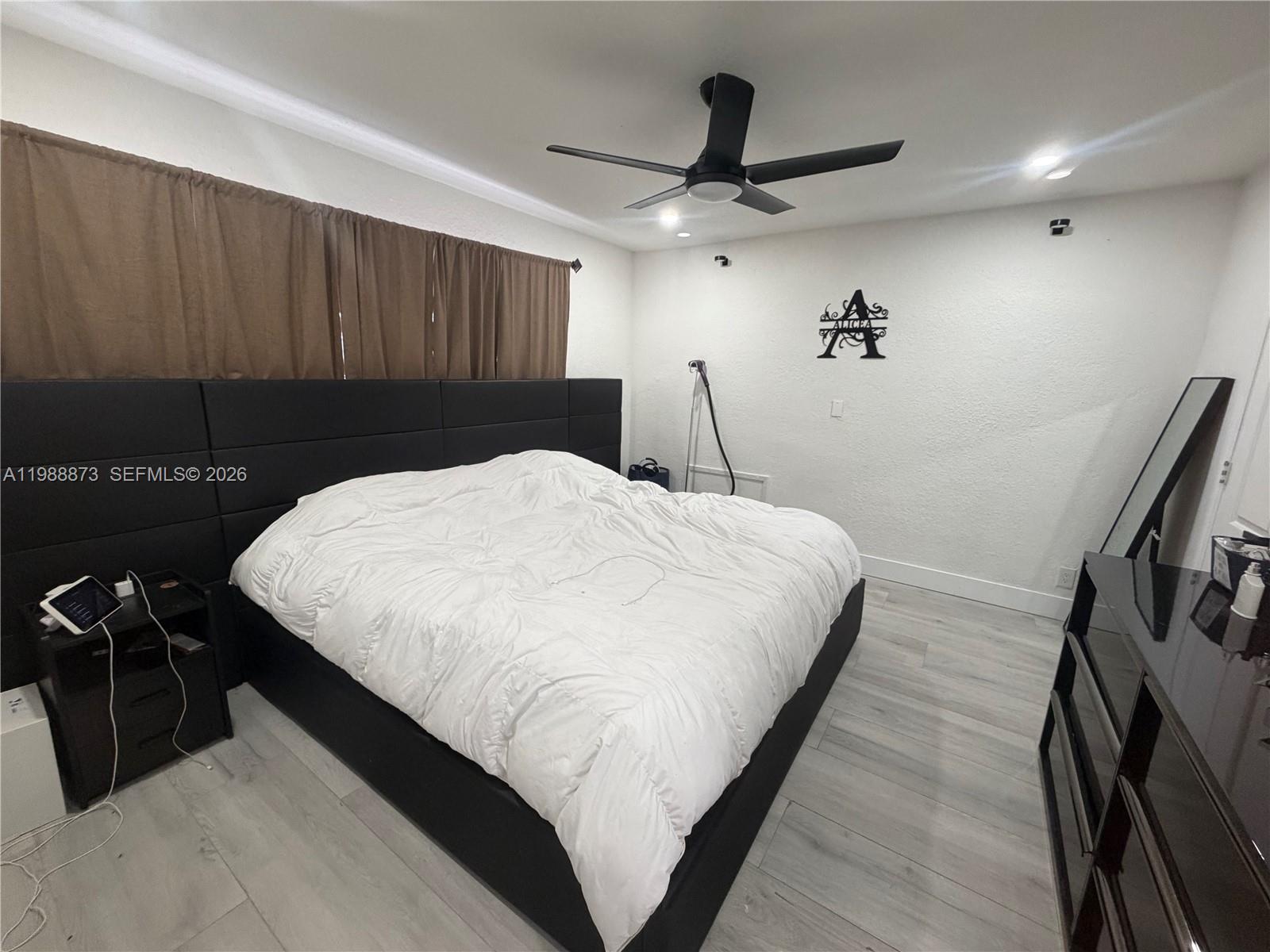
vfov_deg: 85.7
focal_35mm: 14
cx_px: 635
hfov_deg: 102.1
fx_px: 514
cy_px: 476
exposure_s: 1/60
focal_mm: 2.22
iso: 250
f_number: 2.2
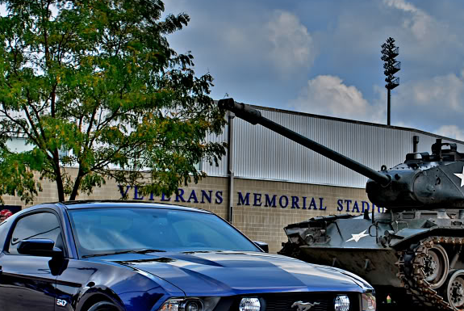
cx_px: 301
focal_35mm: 80
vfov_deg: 17.1
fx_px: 1032
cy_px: 182
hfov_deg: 25.2
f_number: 5
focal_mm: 30
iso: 100
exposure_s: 1/125
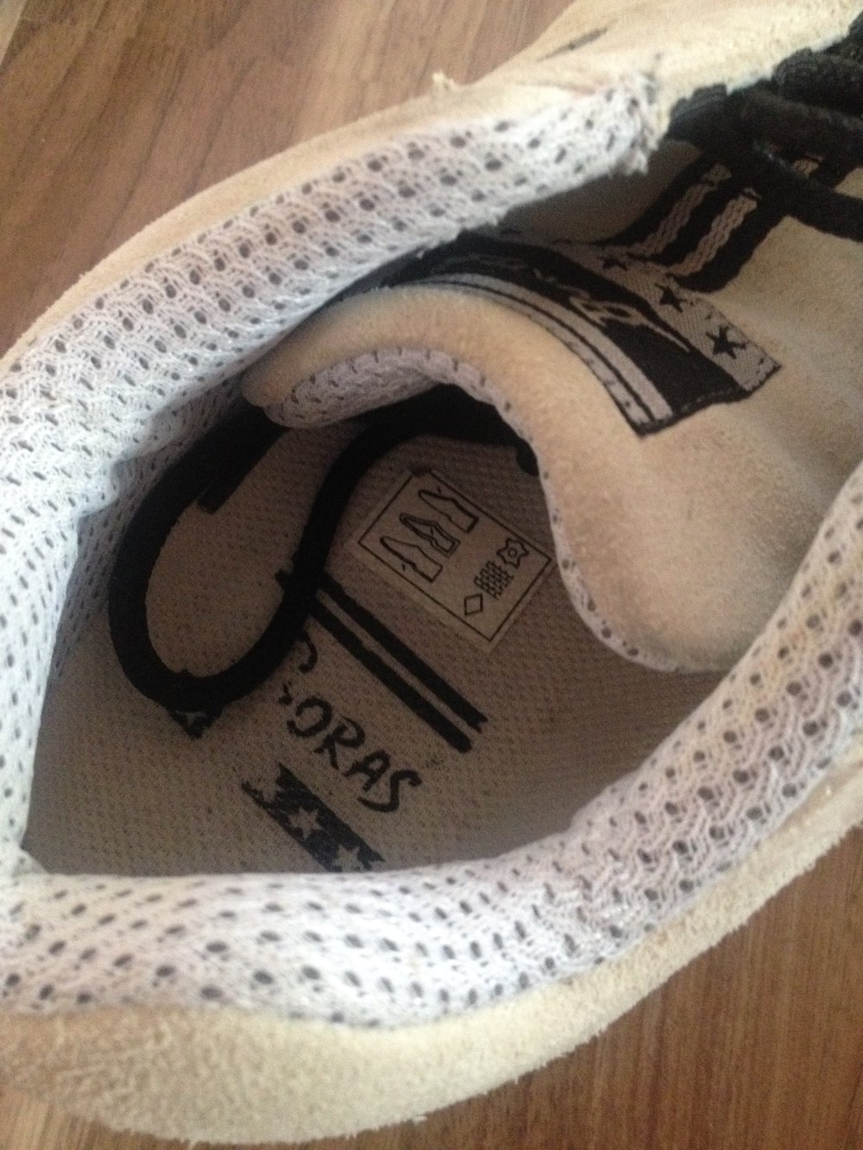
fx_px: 1163
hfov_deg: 40.7
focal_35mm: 35
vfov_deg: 52.6
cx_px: 432
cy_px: 575
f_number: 2.4
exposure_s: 1/15
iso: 400
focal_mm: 4.28
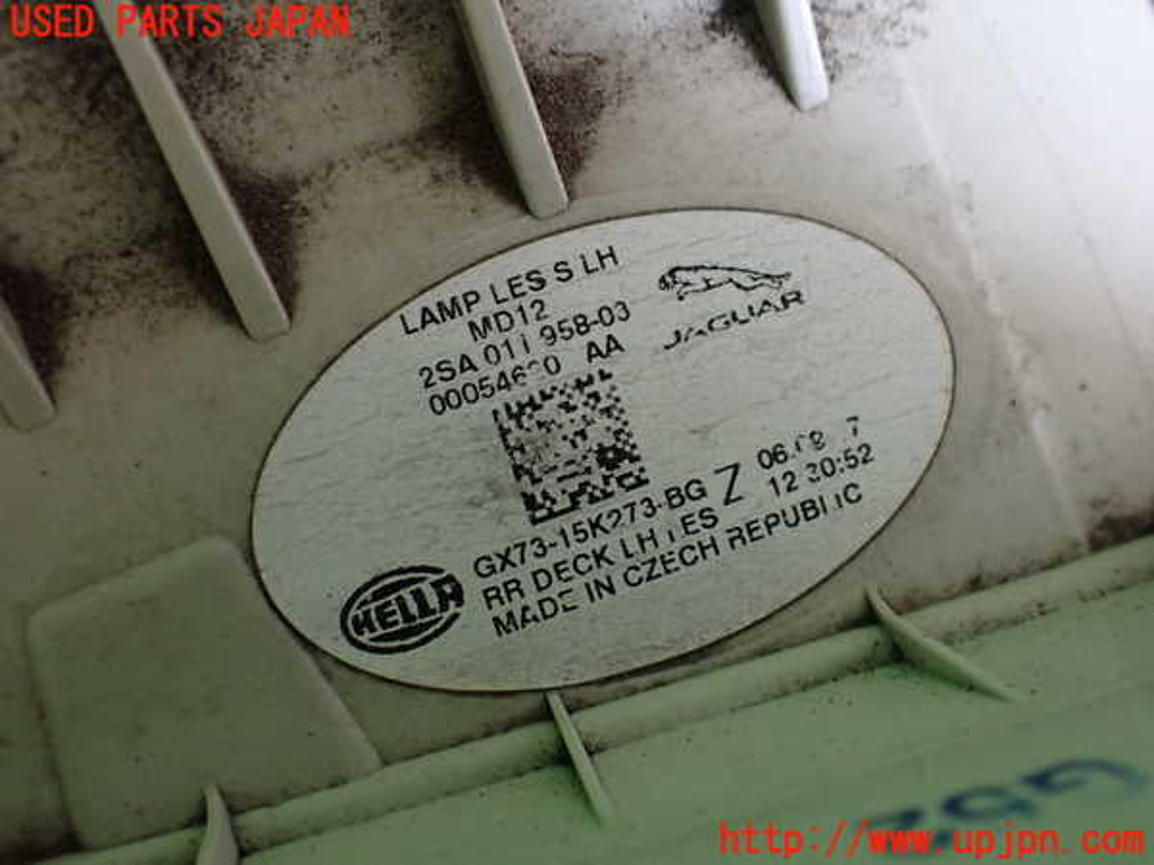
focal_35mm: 30
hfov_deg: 60.0
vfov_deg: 46.8
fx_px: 1000
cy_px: 432
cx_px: 577
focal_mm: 5.4
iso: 500
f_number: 2.3
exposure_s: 1/125
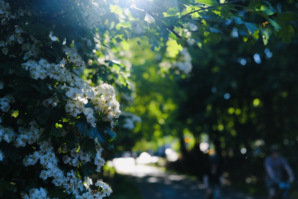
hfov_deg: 46.4
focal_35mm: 42
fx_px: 348
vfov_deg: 31.9
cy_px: 100
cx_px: 149
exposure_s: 1/2500
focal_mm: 27.7
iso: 500
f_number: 3.2
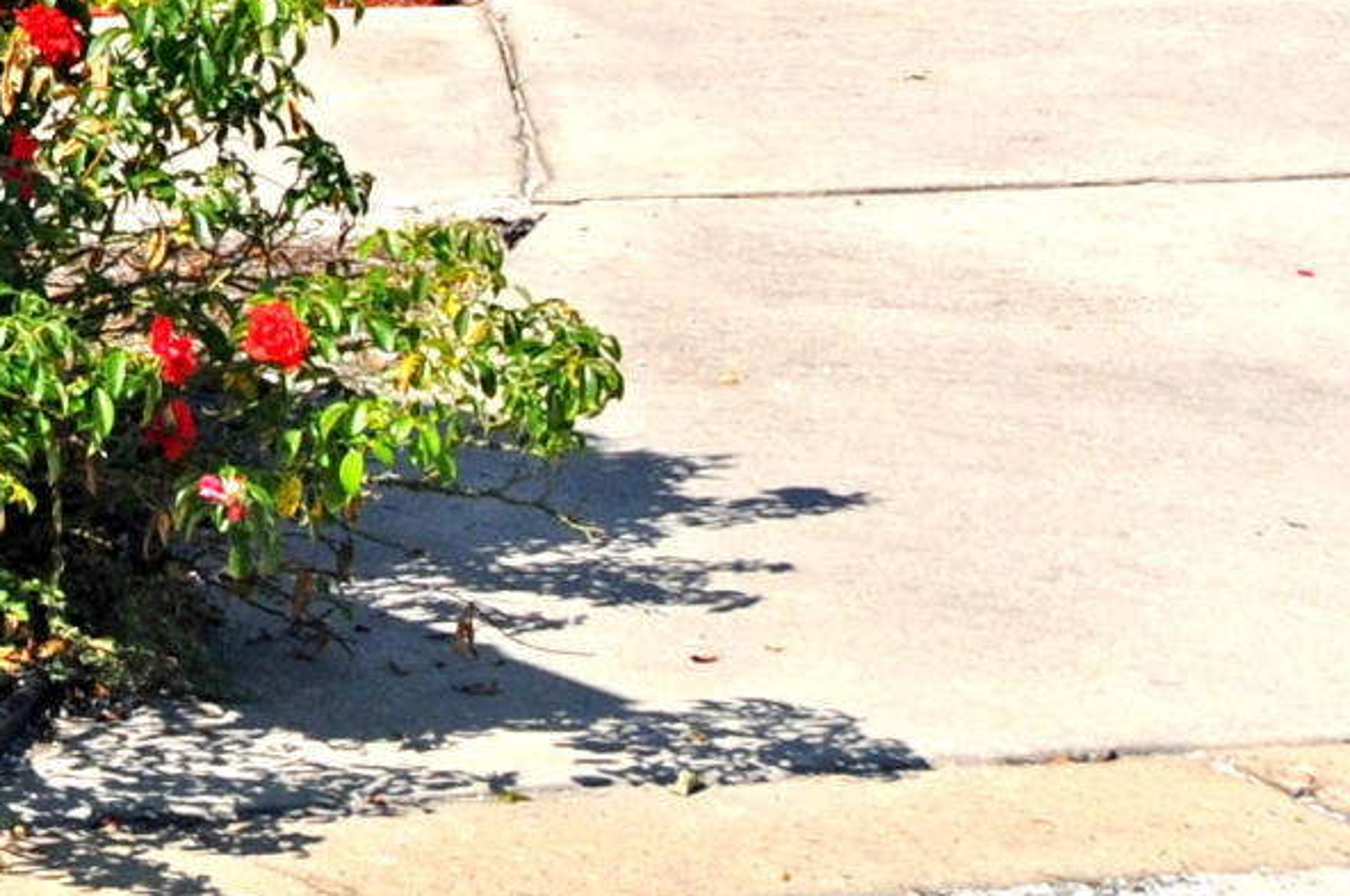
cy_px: -1372
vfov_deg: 5.9
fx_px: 8259
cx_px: -1466
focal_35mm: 221
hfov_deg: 8.8
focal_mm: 29
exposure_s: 1/250
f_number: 8
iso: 200
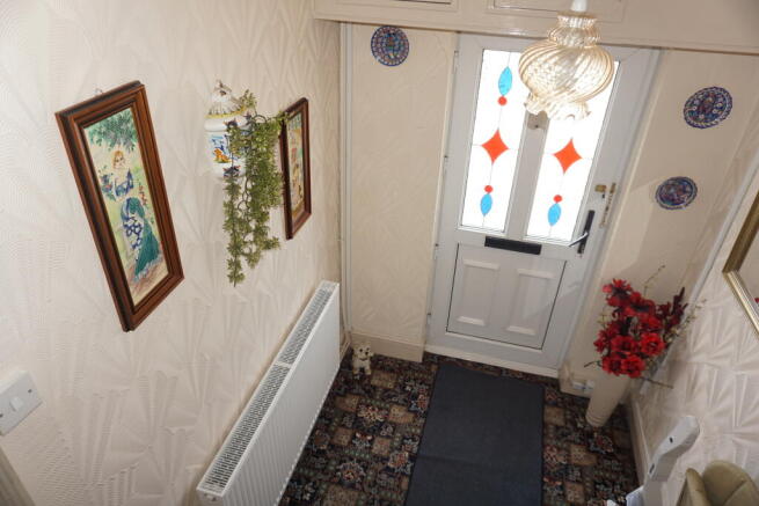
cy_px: 253
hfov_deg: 73.7
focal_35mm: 24
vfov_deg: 53.2
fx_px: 506
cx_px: 380
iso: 200
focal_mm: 16
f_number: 4
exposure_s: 1/60
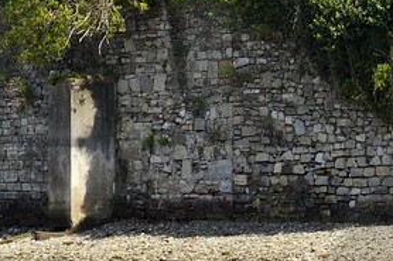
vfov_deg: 4.0
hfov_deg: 5.9
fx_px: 3764
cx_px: -78
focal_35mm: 345
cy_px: -82
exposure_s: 1/250
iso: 200
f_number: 13
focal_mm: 60
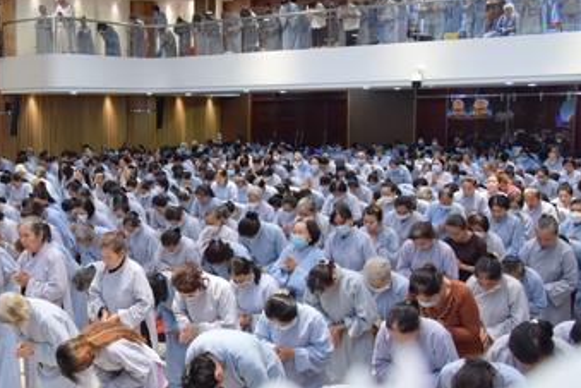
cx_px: 84
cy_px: 213
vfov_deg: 29.2
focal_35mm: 46
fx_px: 742
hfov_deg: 40.3
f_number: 4.5
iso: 1000
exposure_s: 1/100
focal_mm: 24
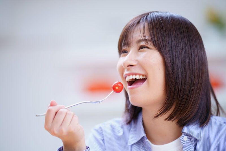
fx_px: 847
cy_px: 76
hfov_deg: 15.2
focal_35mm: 135
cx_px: 113
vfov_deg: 10.2
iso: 400
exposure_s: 1/500
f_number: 1.8
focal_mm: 135
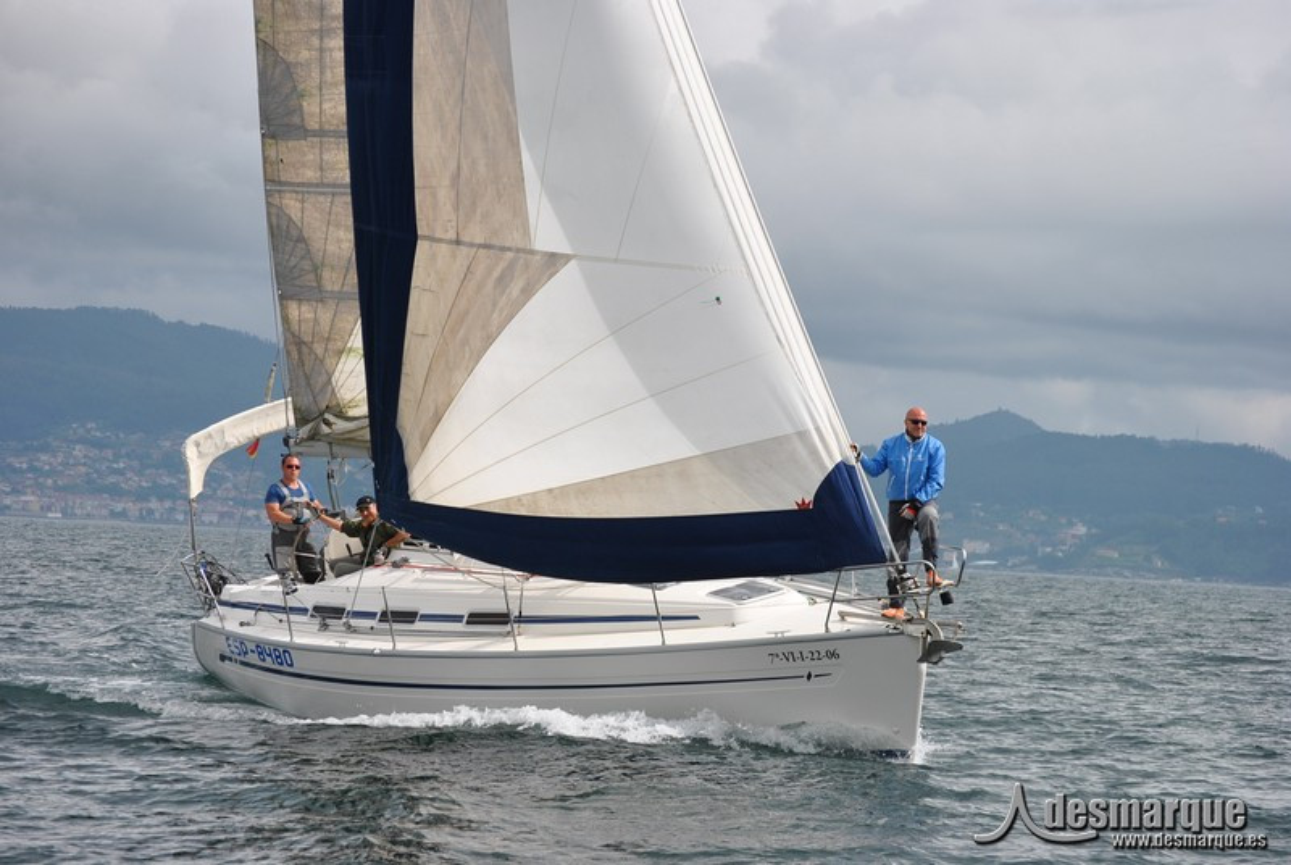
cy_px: 432
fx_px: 4956
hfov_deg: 14.8
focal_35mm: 138
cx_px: 646
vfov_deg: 10.0
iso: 100
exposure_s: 1/640
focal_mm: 92
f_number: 6.3
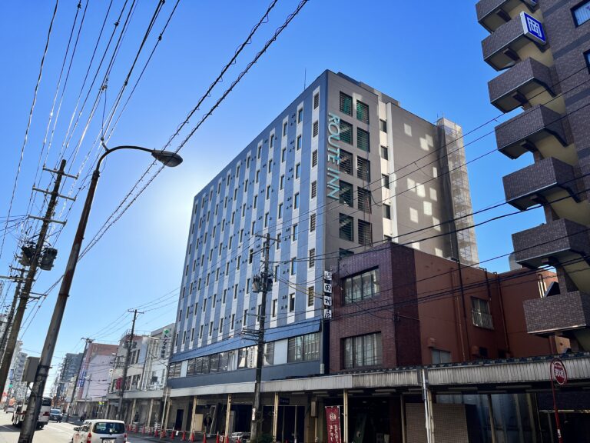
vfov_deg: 53.1
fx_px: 443
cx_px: 295
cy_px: 222
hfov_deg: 67.3
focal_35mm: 26
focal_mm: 5.1
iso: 50
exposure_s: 1/4016
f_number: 1.6
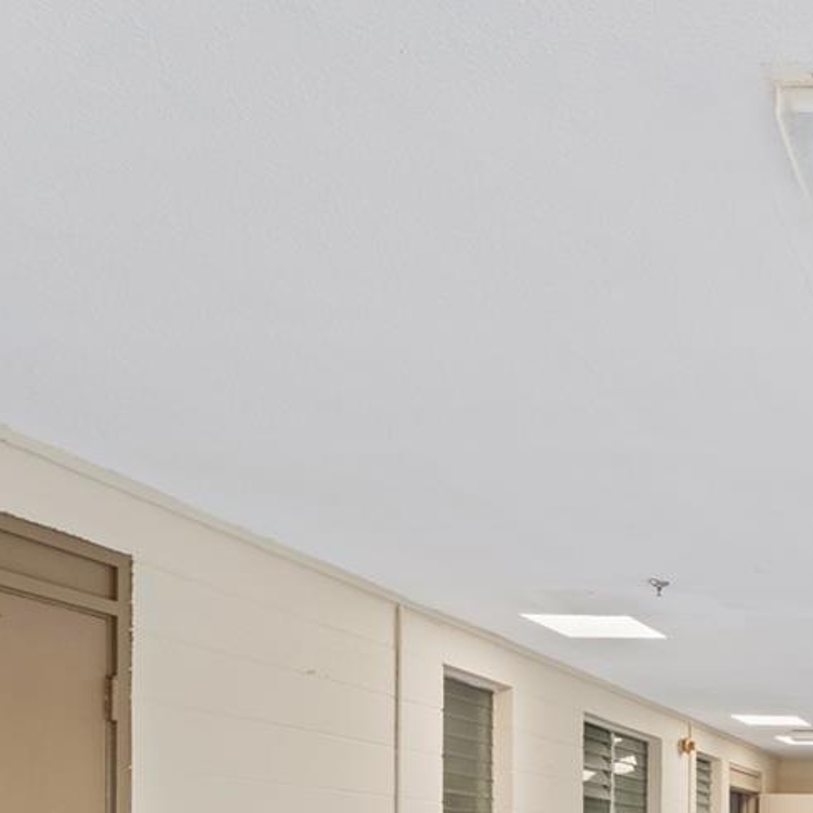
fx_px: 1081
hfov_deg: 31.5
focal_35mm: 41
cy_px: 875
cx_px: 1065
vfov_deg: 35.7
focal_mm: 14.6
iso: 200
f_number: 9
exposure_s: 1/2.5
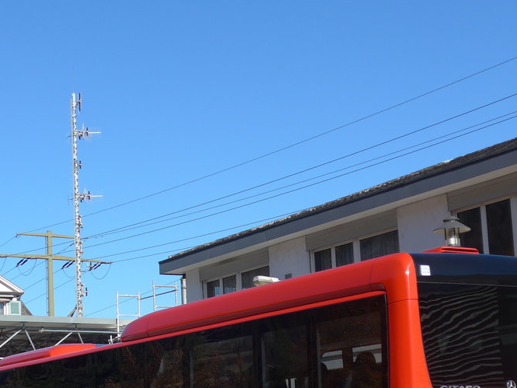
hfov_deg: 23.5
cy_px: 272
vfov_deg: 17.7
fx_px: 1240
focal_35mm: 83
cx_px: 191
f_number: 3
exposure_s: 1/1300
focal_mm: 9.5
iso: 80
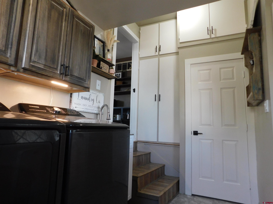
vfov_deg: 58.9
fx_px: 181
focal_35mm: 23
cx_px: 136
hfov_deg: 73.9
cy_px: 102
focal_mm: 4
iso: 220
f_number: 3
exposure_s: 1/30
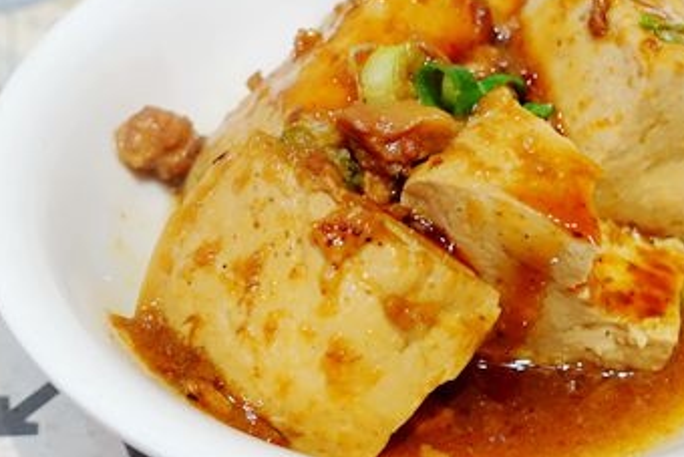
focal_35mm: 63
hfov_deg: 31.8
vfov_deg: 21.5
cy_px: 154
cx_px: 418
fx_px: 1197
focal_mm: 12.2
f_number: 3.5
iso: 800
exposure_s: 1/40
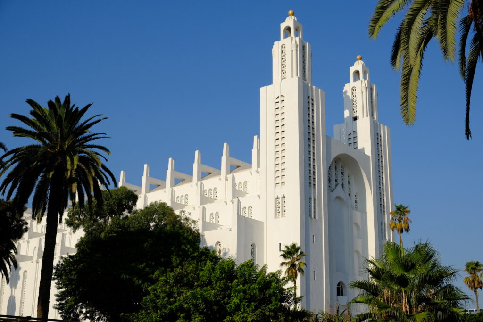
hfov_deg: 36.9
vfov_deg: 25.1
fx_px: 725
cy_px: 161
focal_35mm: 54
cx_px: 242
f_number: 7.1
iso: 400
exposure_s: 1/1600
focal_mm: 35.8
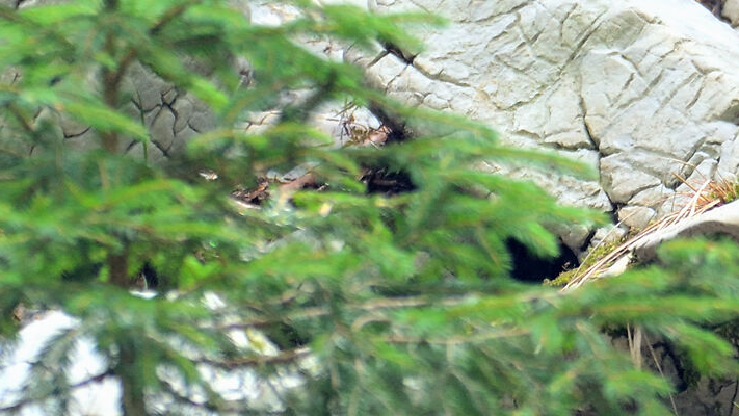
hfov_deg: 1.7
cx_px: -344
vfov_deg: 1.0
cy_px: -358
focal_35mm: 1273
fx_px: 24946
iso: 400
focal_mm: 240
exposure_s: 1/60
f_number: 5.6
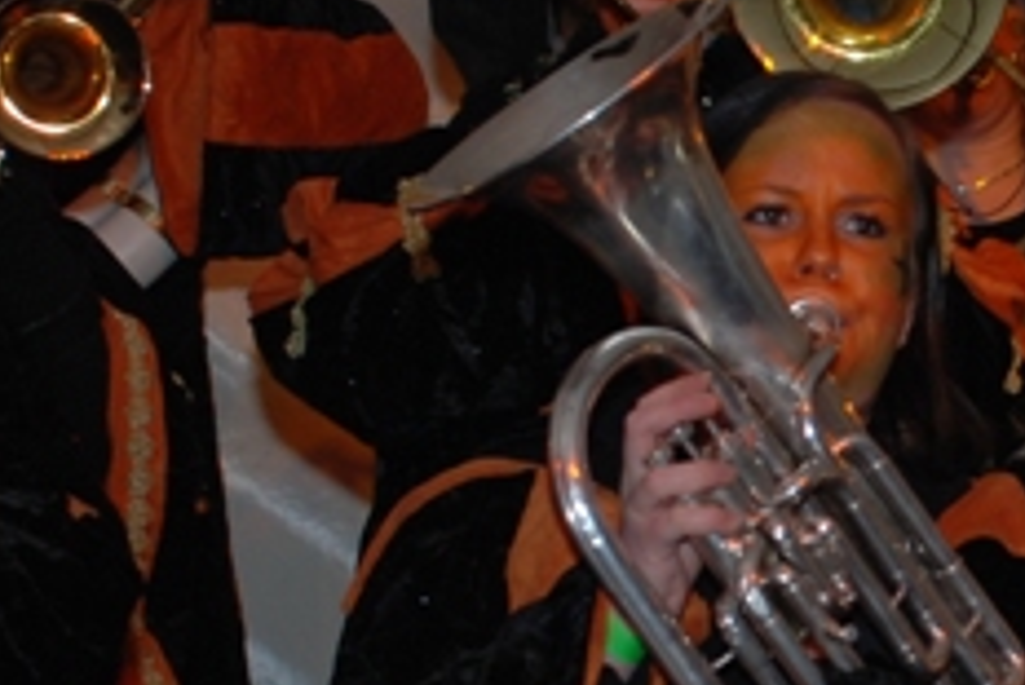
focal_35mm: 172
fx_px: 4900
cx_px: 1171
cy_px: 453
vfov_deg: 8.0
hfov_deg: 11.7
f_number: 4
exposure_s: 1/60
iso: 200
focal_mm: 26
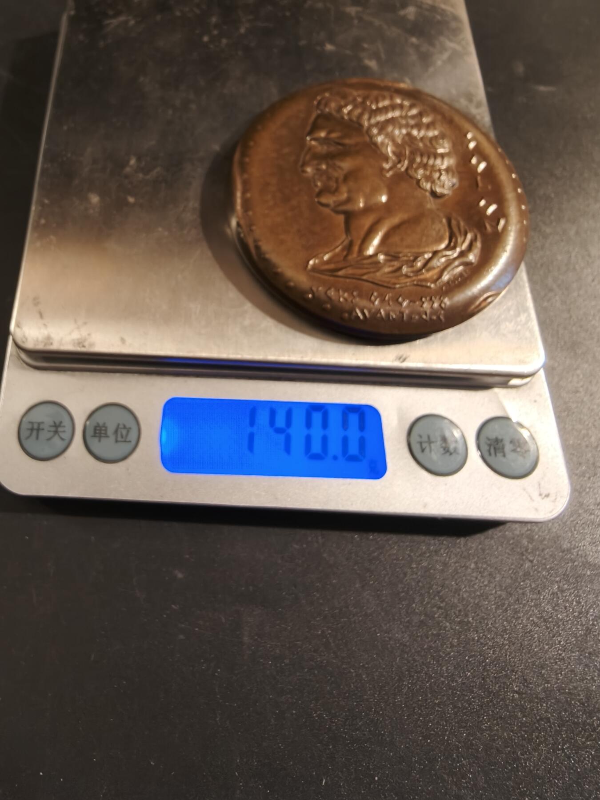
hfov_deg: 58.9
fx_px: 532
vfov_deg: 73.9
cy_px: 400
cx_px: 300
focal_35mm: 23
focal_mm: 2.32
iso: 160
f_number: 2
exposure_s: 1/50
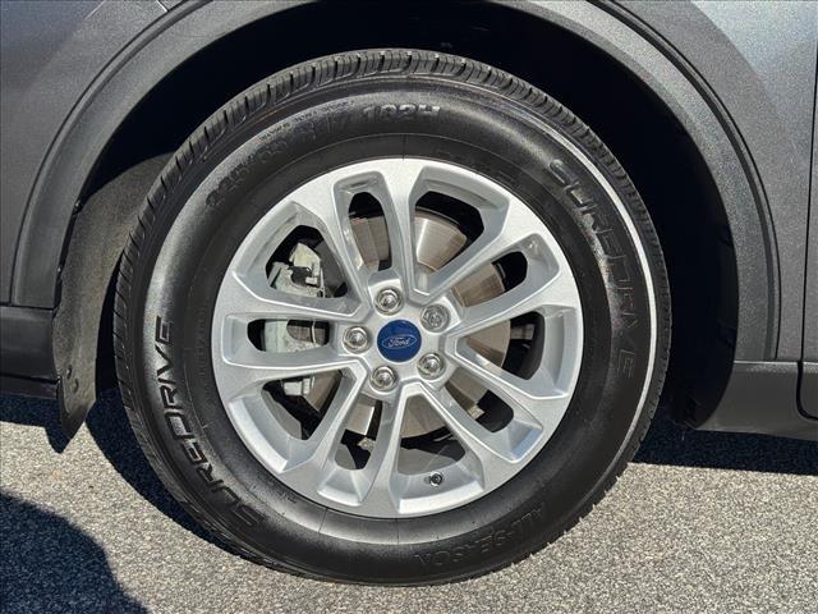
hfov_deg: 39.7
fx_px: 1134
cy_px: 307
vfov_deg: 30.3
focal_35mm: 48
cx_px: 409
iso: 64
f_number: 1.78
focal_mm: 6.76
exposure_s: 1/4608
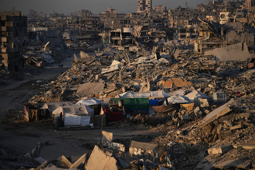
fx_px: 751
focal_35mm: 106
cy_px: 85
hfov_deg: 19.3
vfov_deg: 12.9
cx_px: 128
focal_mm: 106
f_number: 4
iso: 200
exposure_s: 1/2500
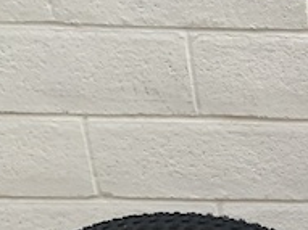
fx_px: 969
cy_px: 281
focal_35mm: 109
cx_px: 582
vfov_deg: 13.2
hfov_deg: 15.2
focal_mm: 4.25
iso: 160
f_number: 1.8
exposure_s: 1/60
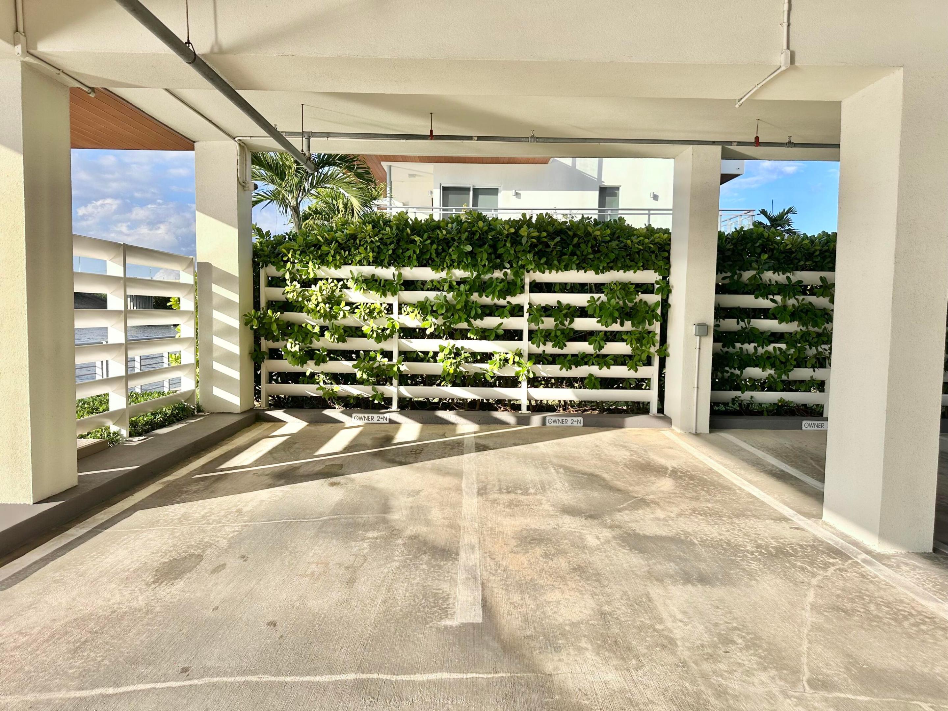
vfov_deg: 56.8
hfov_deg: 71.6
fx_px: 657
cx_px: 474
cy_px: 356
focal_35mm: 24
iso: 80
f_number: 1.78
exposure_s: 1/3058
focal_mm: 6.86
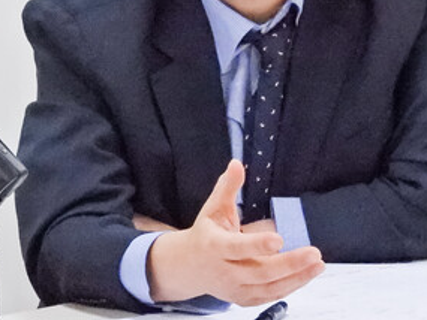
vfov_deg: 7.4
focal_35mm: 200
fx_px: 2468
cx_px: 249
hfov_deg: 9.9
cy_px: -1
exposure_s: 1/125
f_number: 6.3
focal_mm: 17
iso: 1600
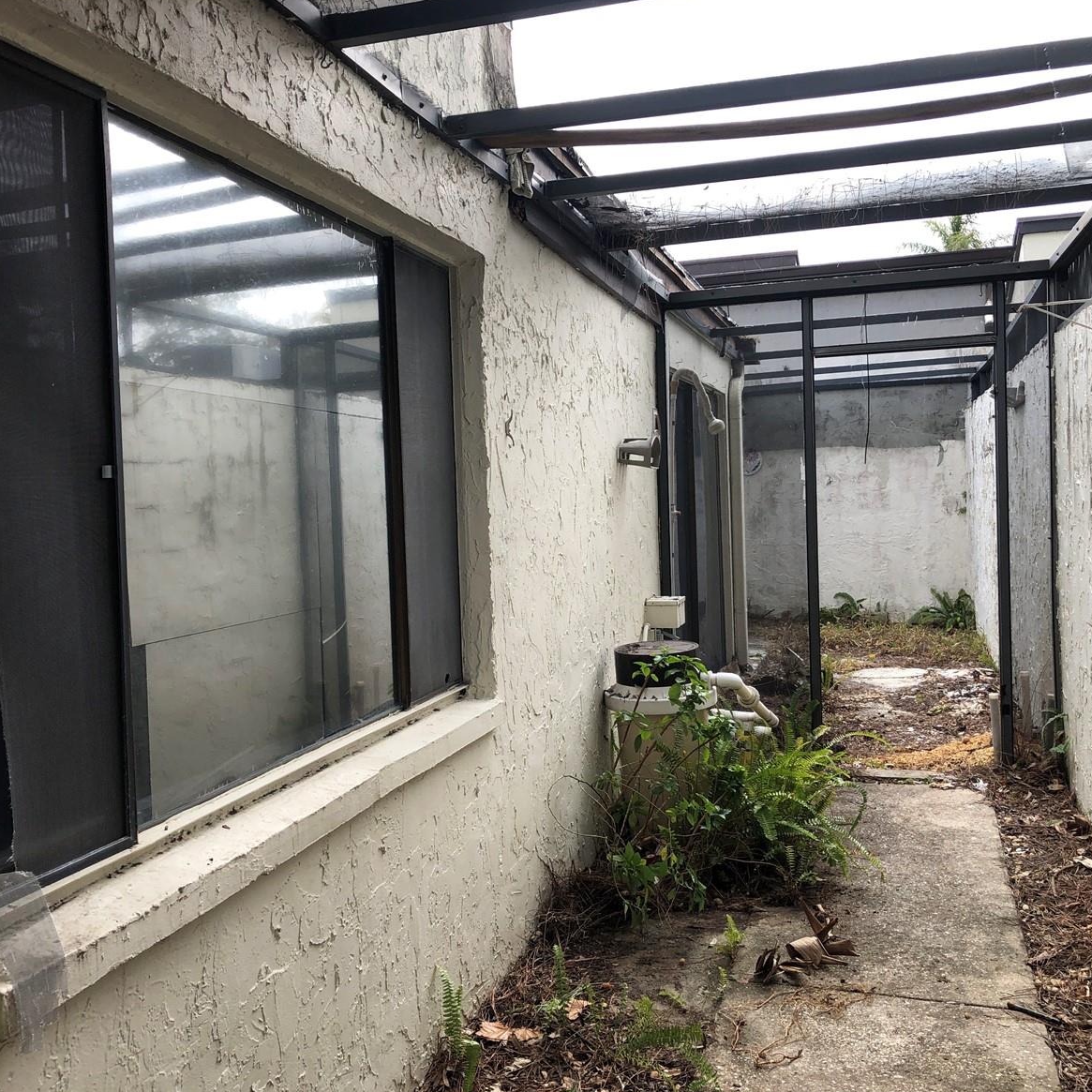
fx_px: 1213
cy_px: 553
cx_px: 461
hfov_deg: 48.3
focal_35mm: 34
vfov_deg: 48.4
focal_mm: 3.99
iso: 20
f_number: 1.8
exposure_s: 1/400
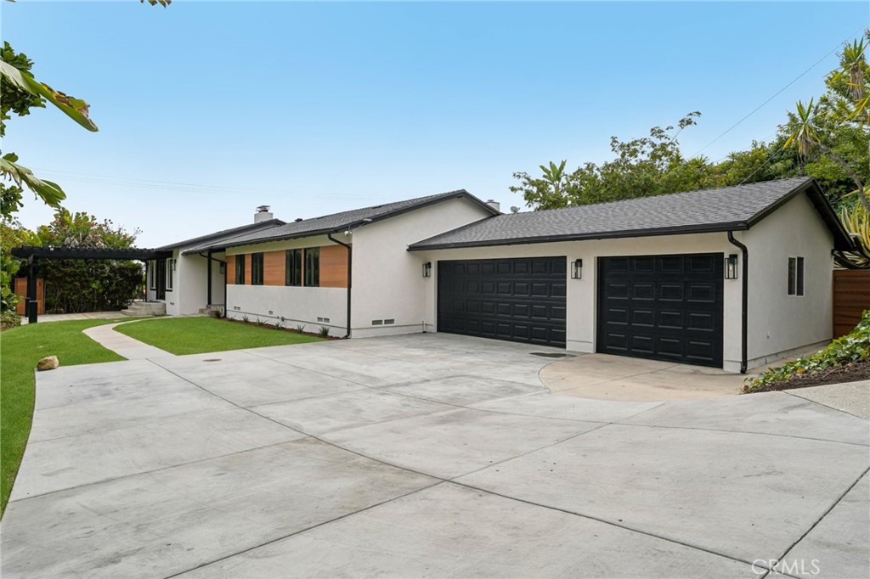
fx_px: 507
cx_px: 435
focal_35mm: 21
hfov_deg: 81.2
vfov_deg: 59.5
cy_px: 290
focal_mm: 21
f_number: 8
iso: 100
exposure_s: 1/800
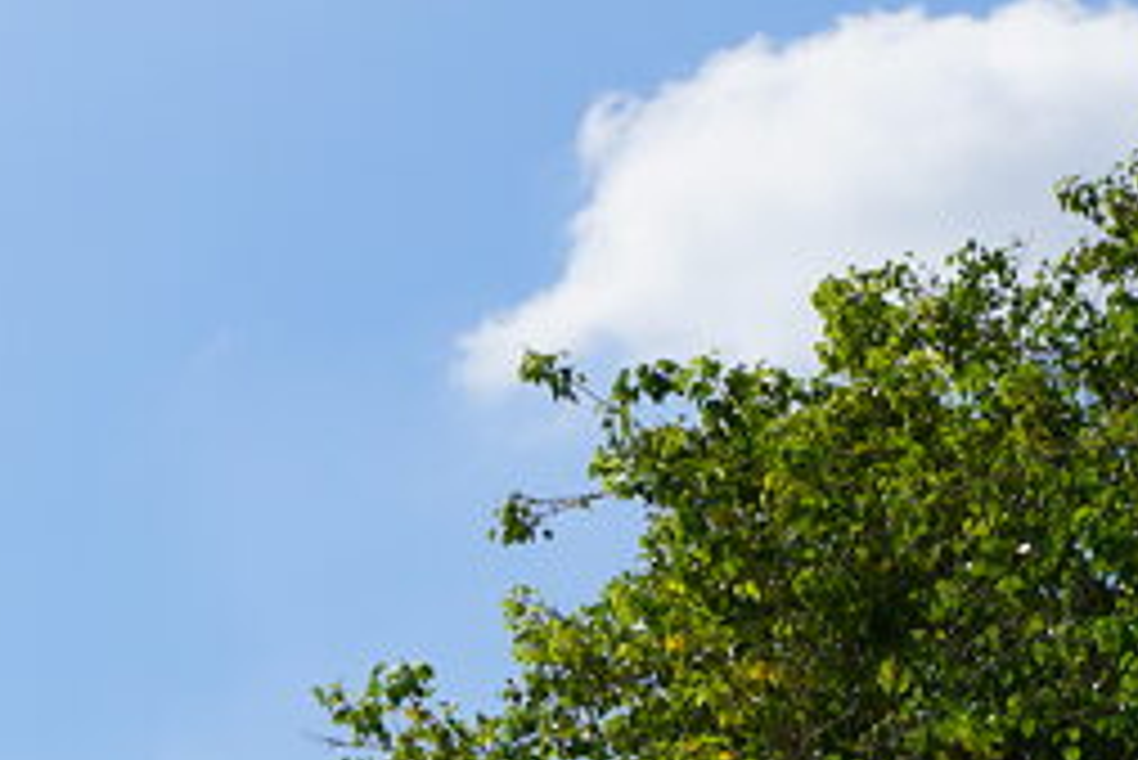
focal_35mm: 204
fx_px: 6452
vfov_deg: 6.5
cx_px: -1293
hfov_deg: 9.3
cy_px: 1689
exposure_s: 1/200
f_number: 10
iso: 100
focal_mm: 43
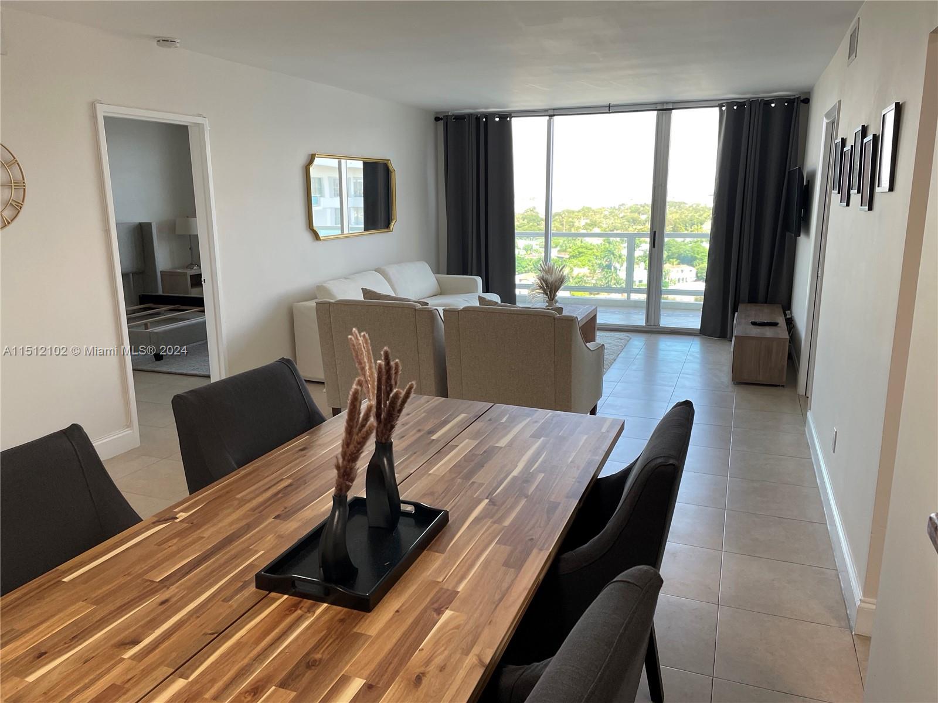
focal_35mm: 26
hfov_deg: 67.3
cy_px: 352
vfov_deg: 53.1
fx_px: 705
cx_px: 469
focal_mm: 4.2
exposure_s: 1/120
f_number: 1.6
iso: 125
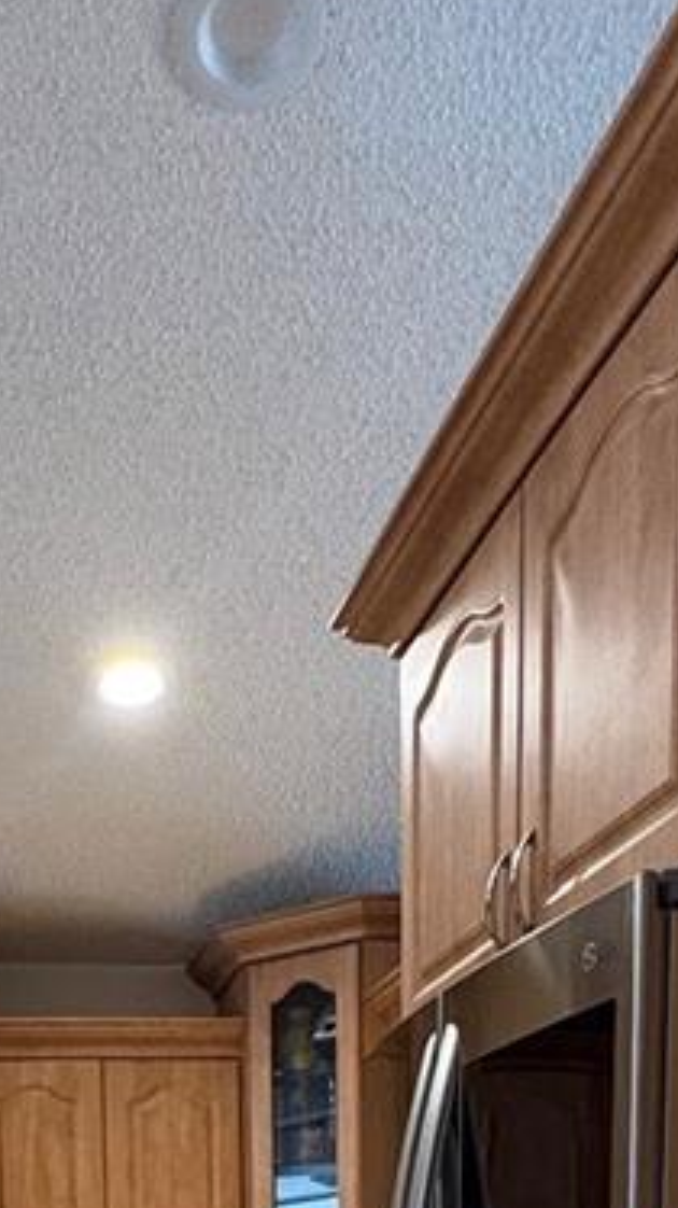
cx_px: 110
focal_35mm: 49
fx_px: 1568
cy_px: 1592
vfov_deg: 31.7
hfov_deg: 23.9
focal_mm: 2.22
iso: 500
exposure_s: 1/60
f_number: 2.2
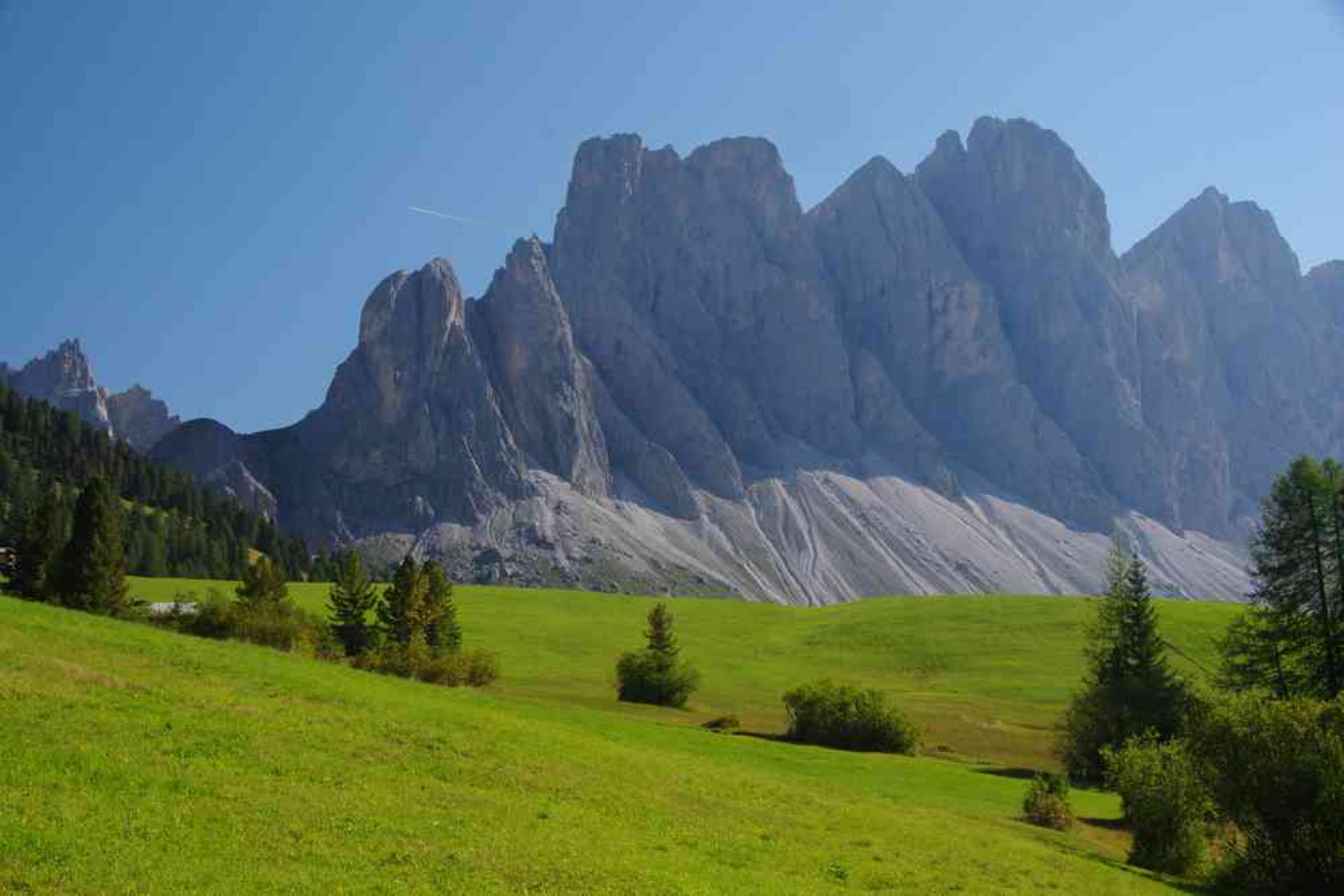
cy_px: 448
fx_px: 1829
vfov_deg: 27.5
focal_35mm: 49
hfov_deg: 40.3
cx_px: 672
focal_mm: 32.5
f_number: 11
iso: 200
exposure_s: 1/60
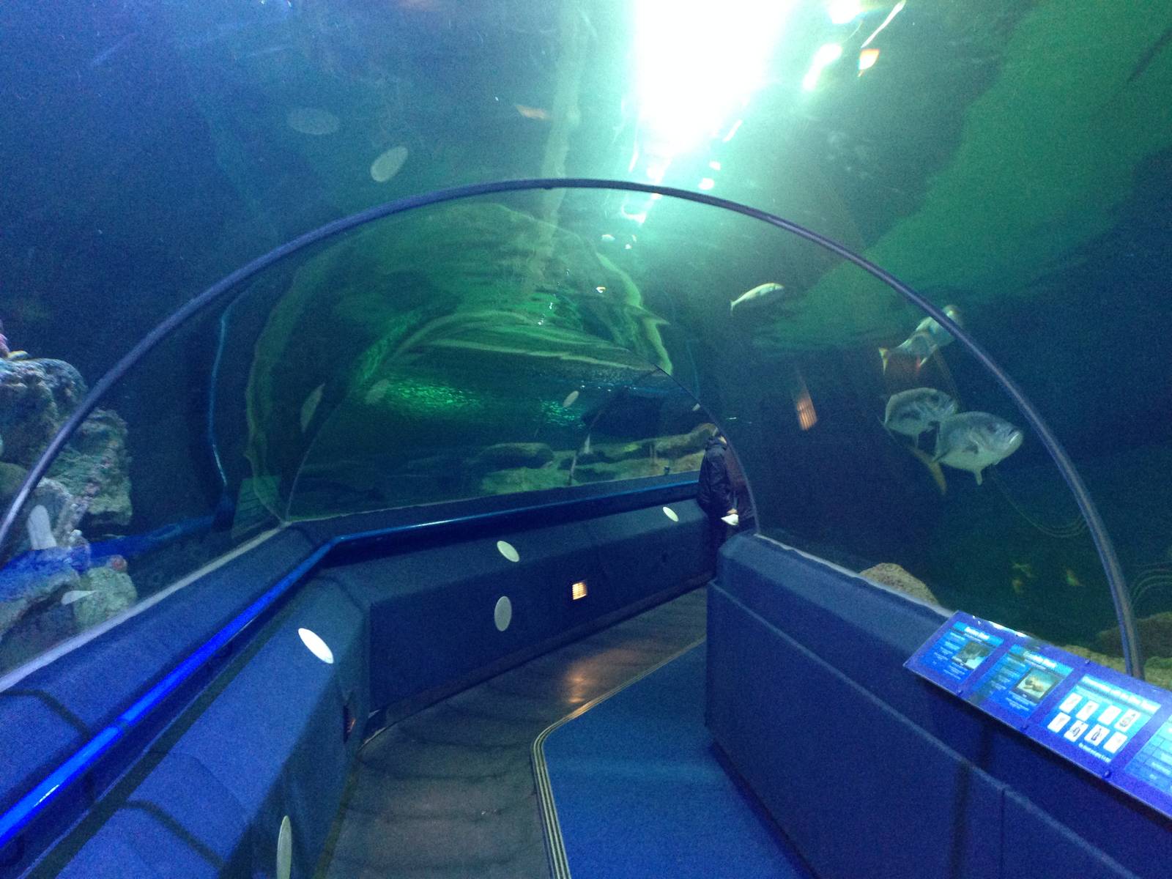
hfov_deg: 55.4
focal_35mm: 33
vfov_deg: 42.9
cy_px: 440
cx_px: 586
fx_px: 1117
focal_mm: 4.12
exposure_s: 1/20
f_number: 2.4
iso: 320
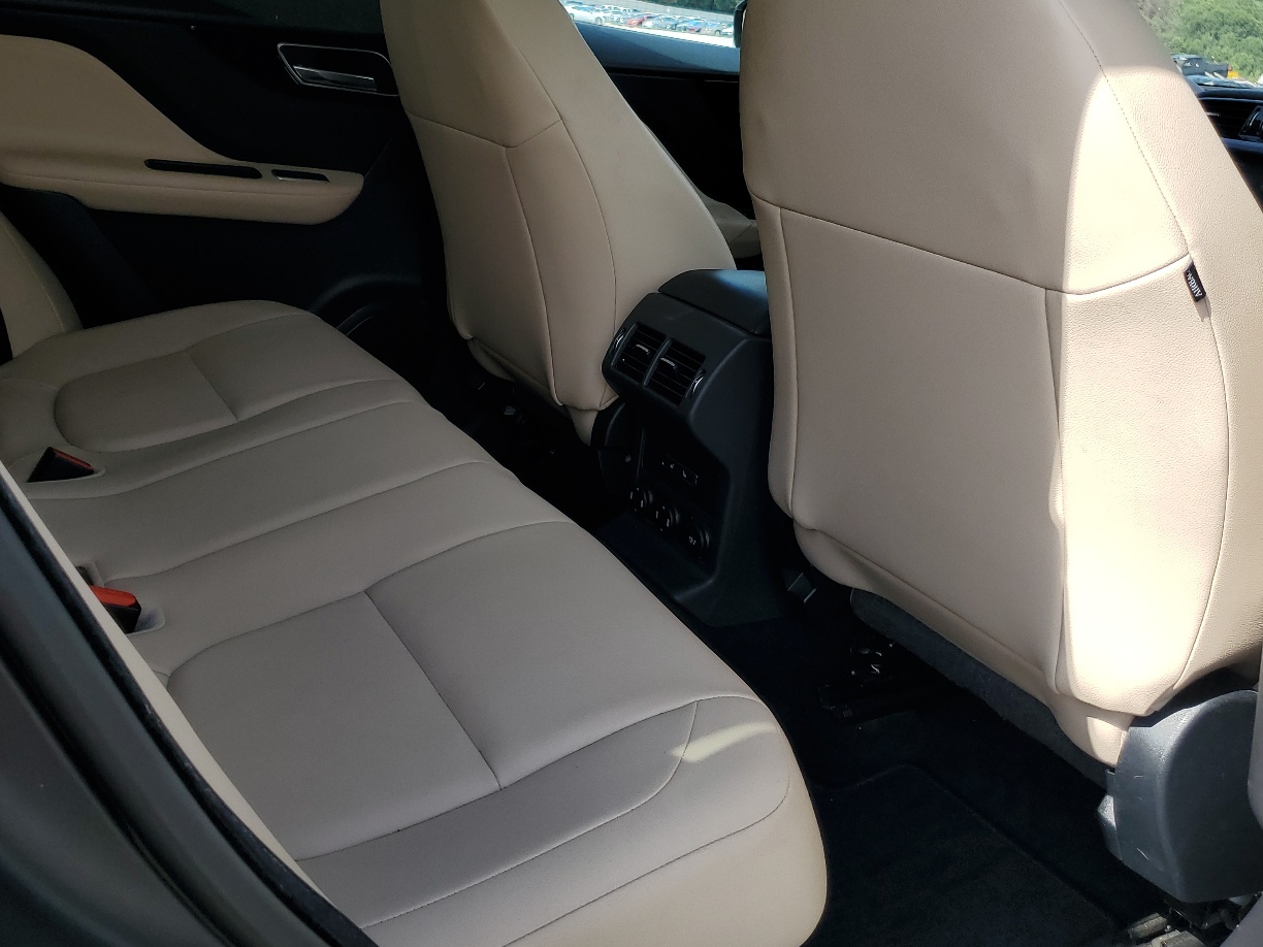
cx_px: 588
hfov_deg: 53.9
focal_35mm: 34
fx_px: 1241
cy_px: 399
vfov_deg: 41.7
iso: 50
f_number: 1.5
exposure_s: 1/1250
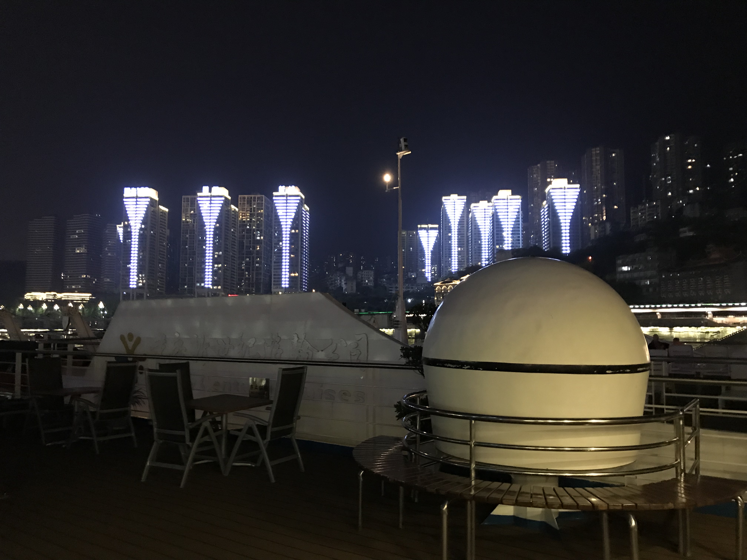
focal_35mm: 28
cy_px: 280
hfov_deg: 63.4
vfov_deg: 49.7
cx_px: 374
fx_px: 604
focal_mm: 3.99
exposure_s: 1/4
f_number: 1.8
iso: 100
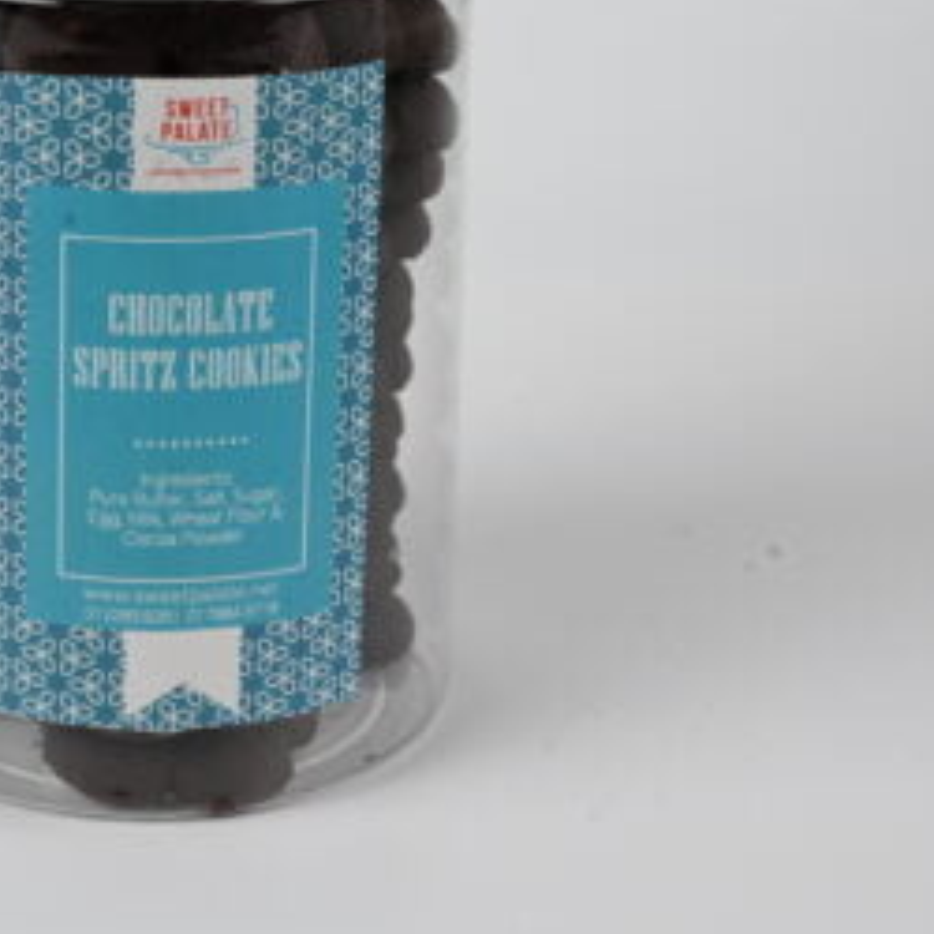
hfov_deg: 16.9
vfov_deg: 17.0
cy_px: 282
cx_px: 191
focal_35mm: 102
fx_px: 3114
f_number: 13
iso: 500
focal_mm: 50
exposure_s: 1/15
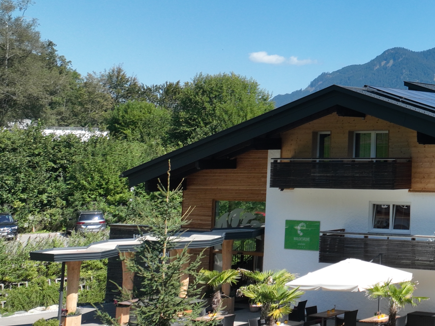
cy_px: 59
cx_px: 583
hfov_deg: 25.0
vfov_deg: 21.9
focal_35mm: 66
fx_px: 829
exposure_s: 1/1600
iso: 120
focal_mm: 12.29
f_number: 2.8
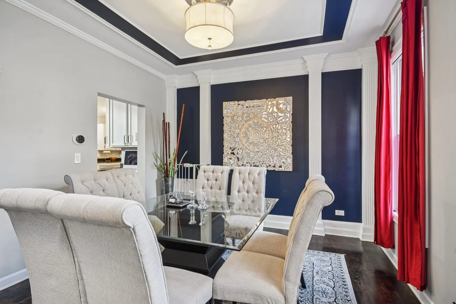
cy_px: 152
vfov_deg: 67.4
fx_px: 228
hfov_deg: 90.0
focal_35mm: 18
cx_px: 228
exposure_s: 1/6
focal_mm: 12
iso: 400
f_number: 8
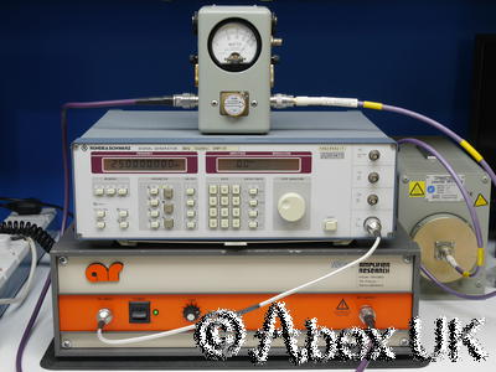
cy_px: 186
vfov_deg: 24.4
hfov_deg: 32.2
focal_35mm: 60
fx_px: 860
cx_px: 248
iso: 400
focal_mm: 30
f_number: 9
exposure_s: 1/15
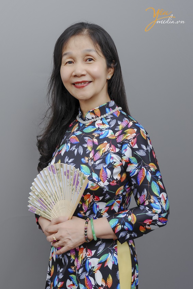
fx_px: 563
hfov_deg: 19.4
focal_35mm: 70
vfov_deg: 28.9
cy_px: 144
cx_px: 96
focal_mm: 70
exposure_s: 1/160
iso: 400
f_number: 5.6
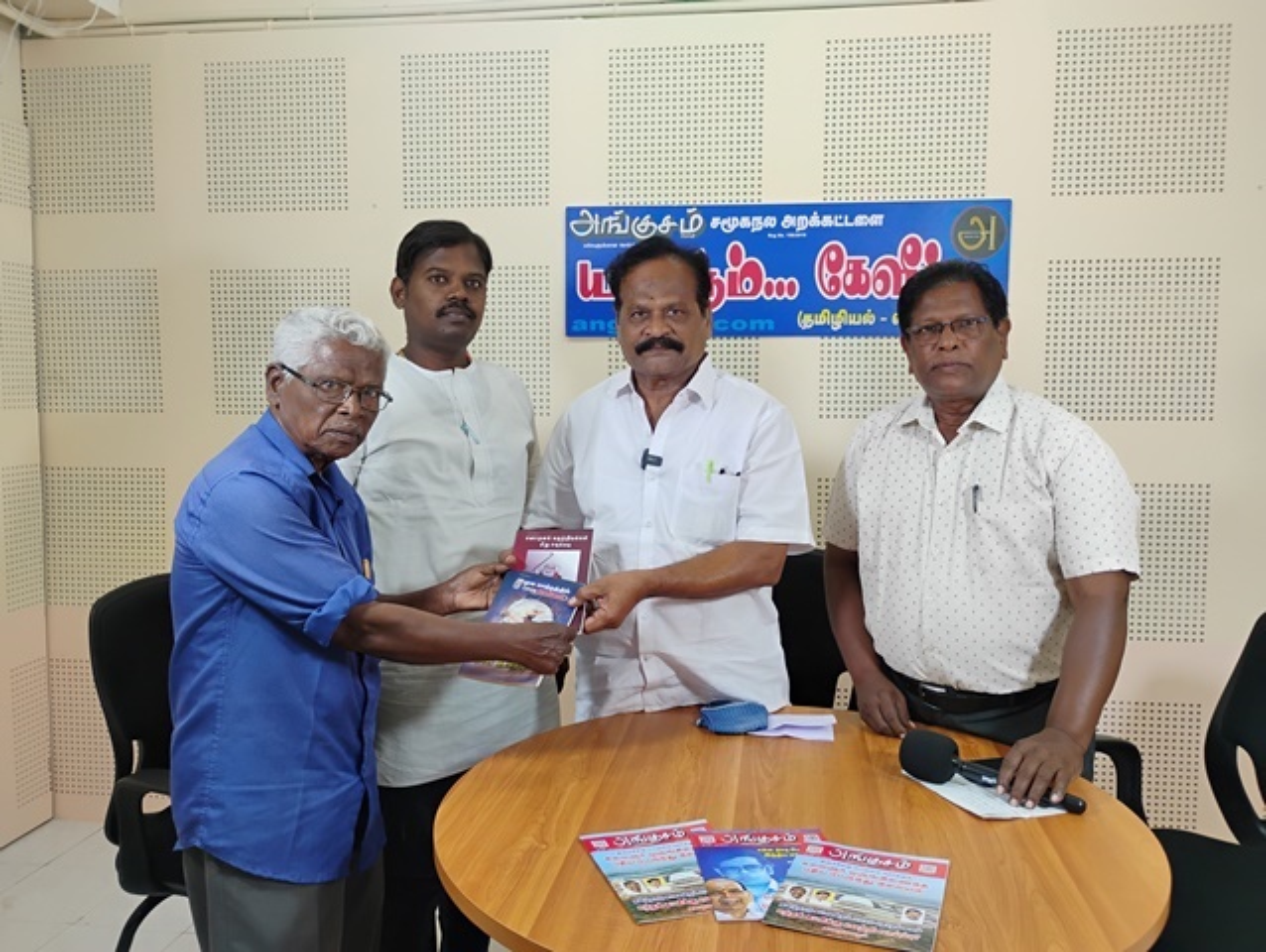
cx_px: 633
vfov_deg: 49.8
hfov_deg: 63.4
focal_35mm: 28
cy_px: 476
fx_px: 1025
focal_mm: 4.26
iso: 213
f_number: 1.8
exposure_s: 1/50
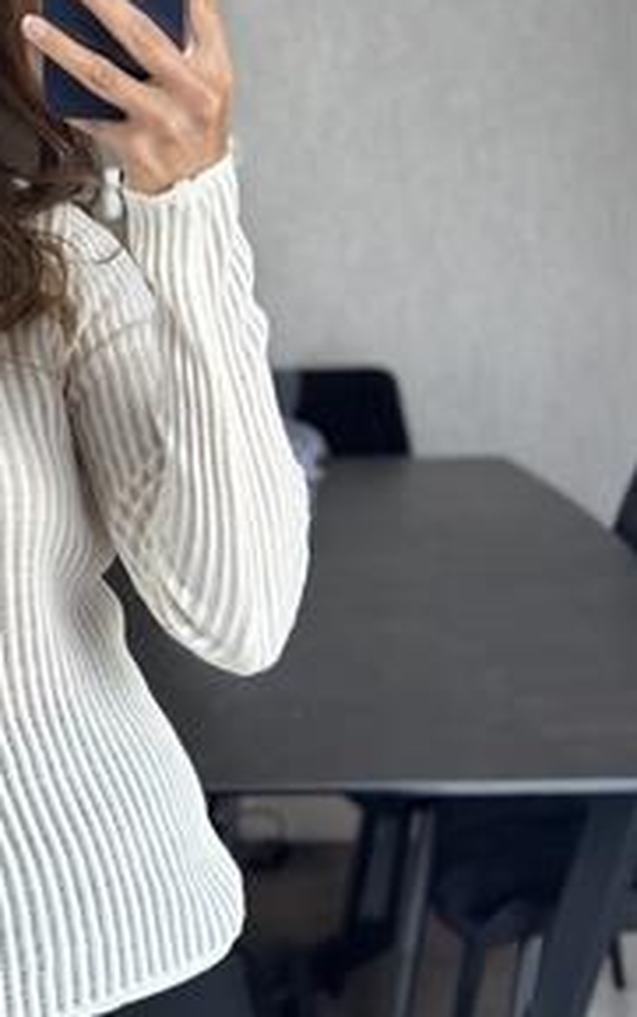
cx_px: -28
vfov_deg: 23.2
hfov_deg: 14.4
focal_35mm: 89
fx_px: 2468
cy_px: 398
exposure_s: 1/93
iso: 125
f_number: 1.78
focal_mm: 6.86
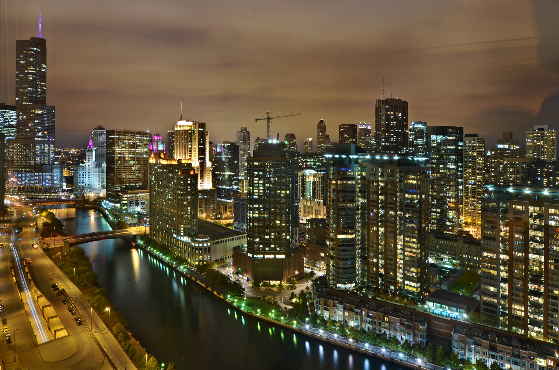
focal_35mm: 21
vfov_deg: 59.3
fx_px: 325
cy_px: 185
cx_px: 280
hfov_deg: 81.3
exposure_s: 15
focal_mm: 14
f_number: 9
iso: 200
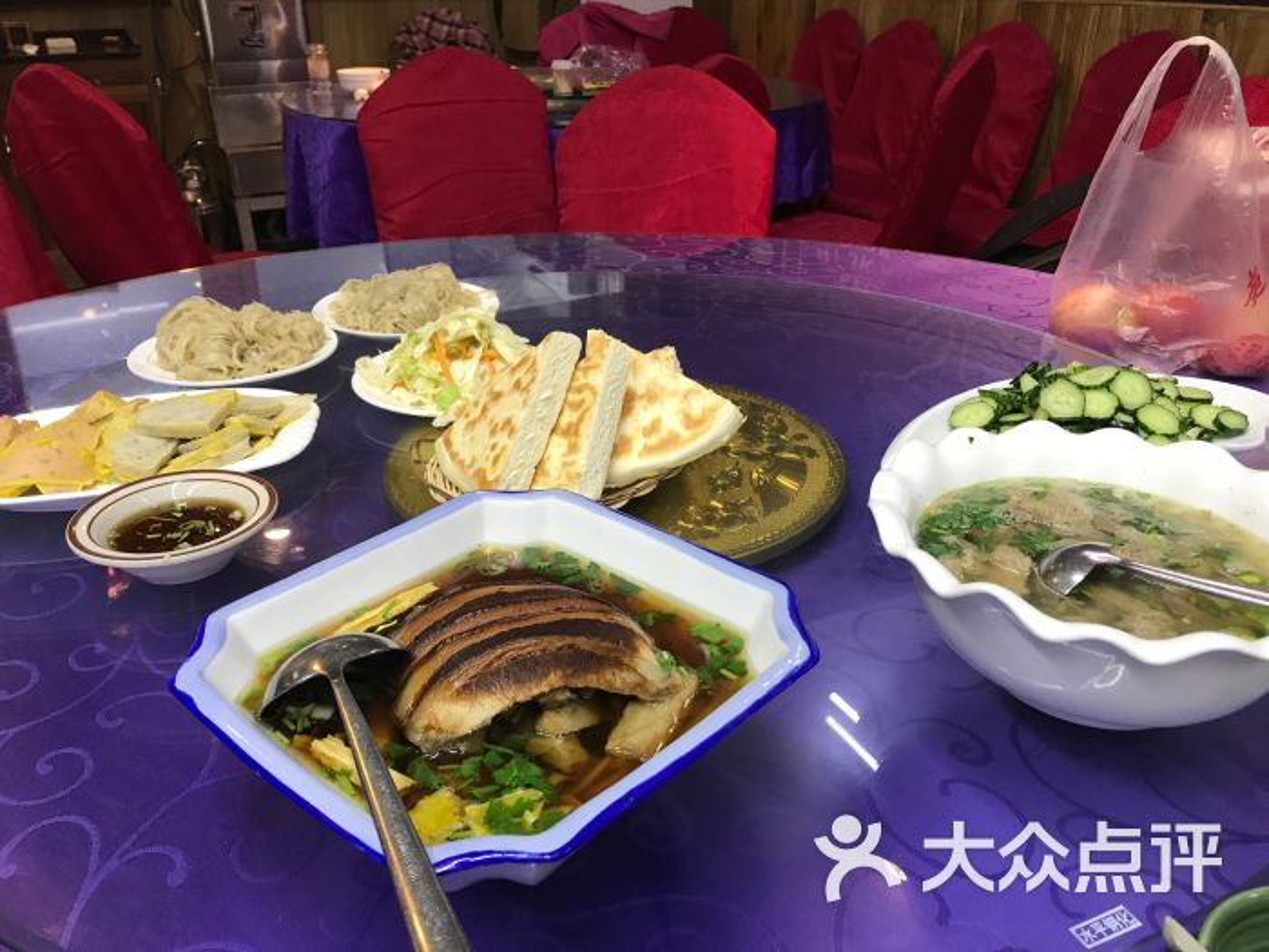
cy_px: 476
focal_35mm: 28
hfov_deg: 63.4
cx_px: 634
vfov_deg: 49.7
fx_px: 1026
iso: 32
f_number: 1.8
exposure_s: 1/25
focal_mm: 3.99
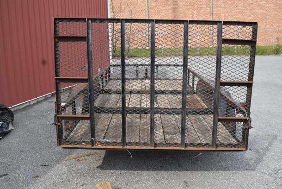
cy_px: 94
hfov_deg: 53.1
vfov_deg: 37.0
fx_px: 282
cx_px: 141
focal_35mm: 36
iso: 200
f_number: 7.1
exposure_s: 1/320
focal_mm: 24
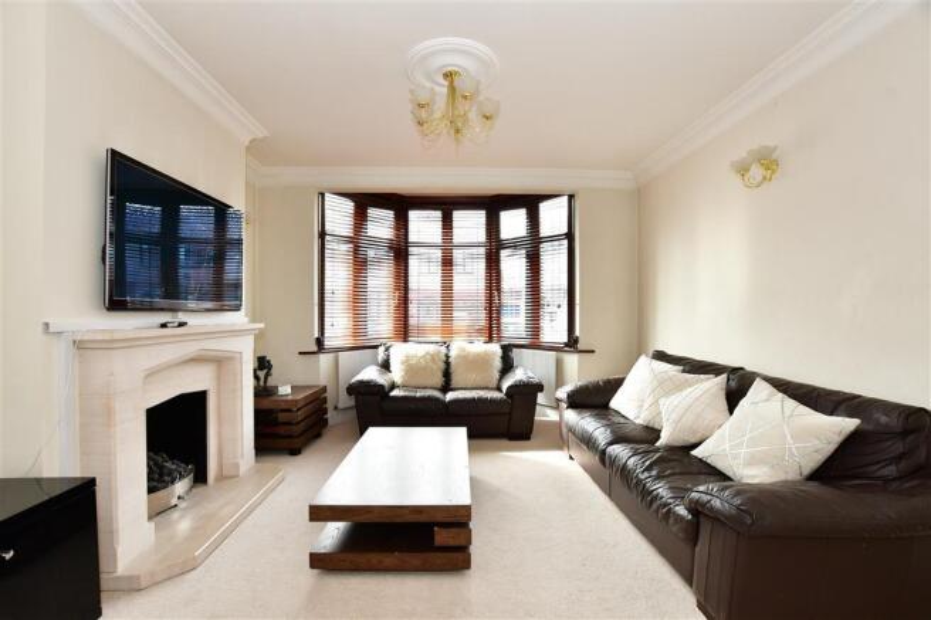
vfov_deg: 77.3
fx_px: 388
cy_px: 310
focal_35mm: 15
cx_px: 466
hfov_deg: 100.4
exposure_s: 1/100
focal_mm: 10
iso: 800
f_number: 6.3
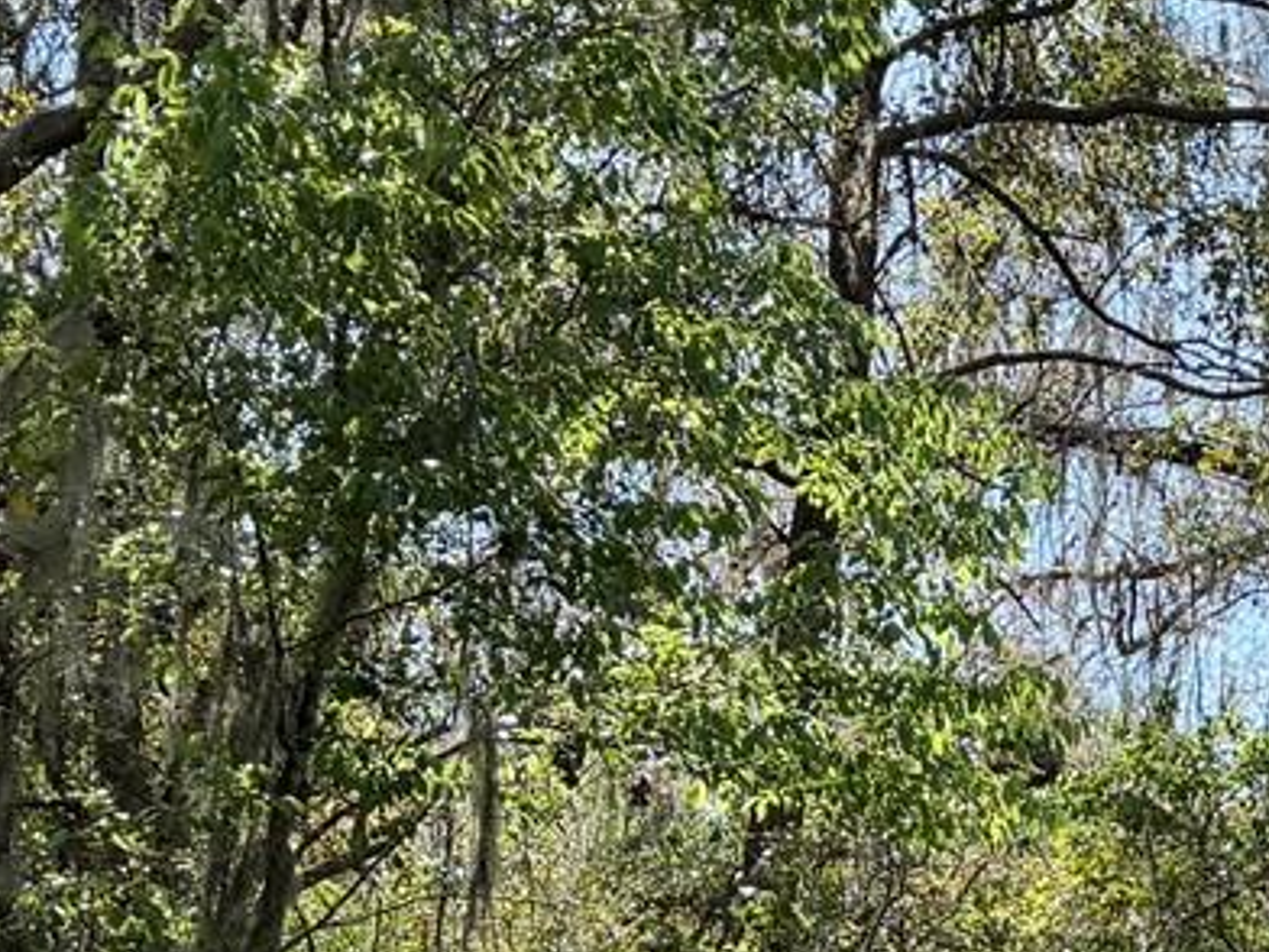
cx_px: 1434
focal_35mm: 98
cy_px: 1305
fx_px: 3593
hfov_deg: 19.1
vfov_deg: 14.3
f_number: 1.78
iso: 100
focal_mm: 6.76
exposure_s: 1/1770
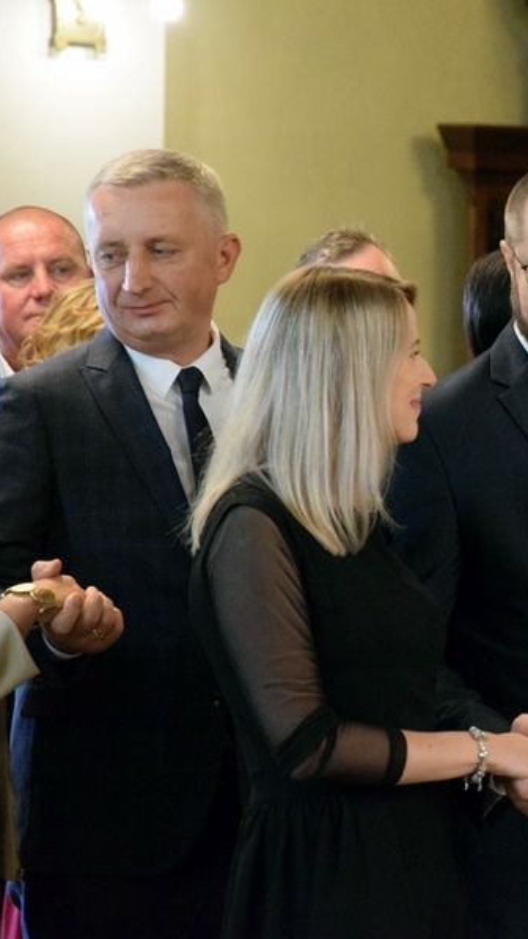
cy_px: 470
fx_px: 6190
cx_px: 688
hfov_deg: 4.9
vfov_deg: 8.7
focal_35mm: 249
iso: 6400
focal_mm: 105
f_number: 5.6
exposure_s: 1/100
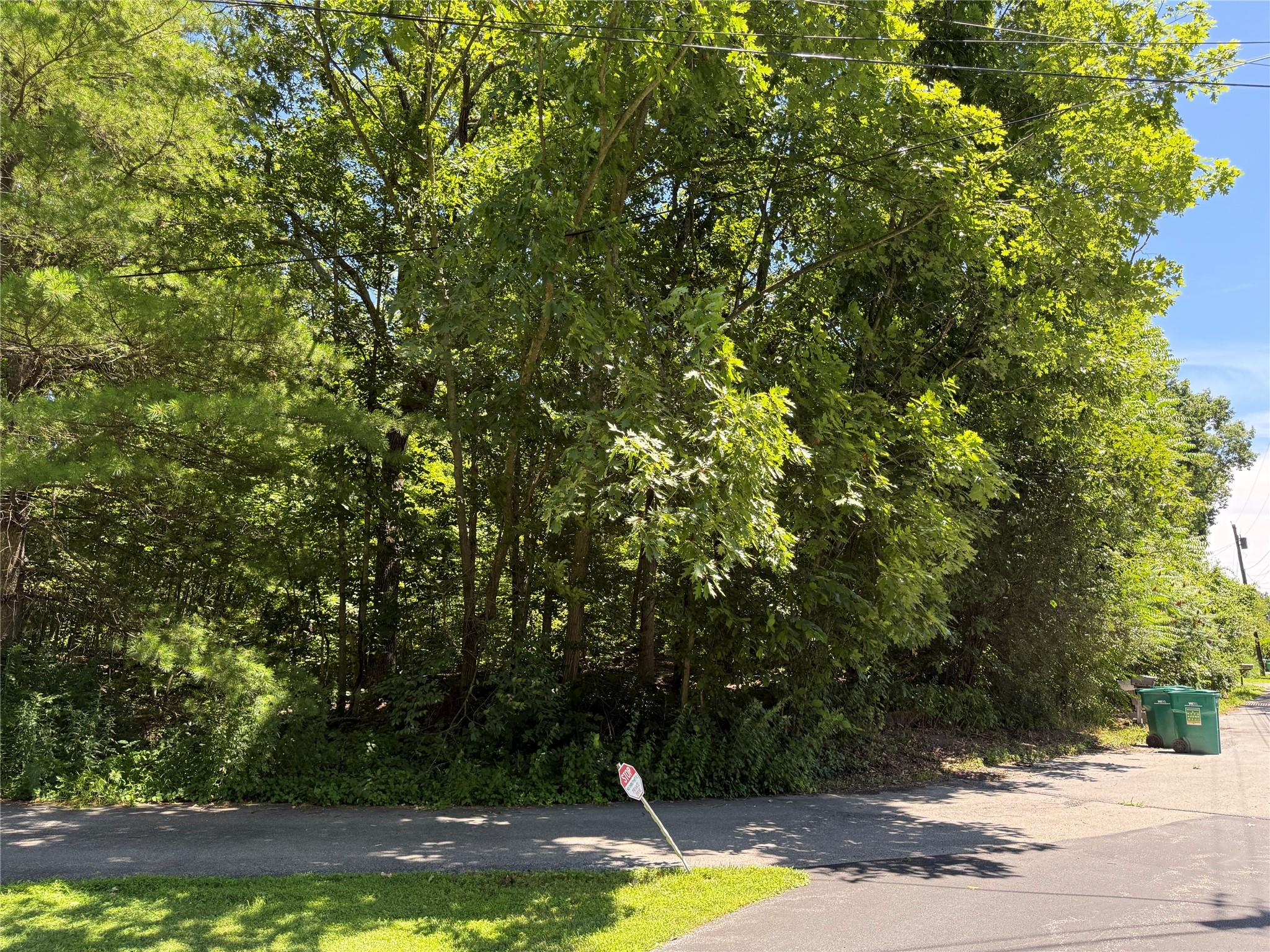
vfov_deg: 56.8
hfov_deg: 71.6
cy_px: 476
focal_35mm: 24
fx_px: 881
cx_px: 635
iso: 100
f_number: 1.78
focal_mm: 6.76
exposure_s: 1/532
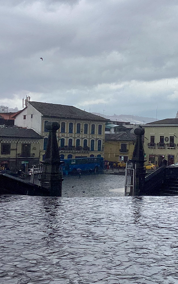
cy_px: 129
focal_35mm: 54
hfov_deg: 23.5
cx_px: 150
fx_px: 419
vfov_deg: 37.5
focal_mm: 3.3
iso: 25
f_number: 2.4
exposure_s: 1/754
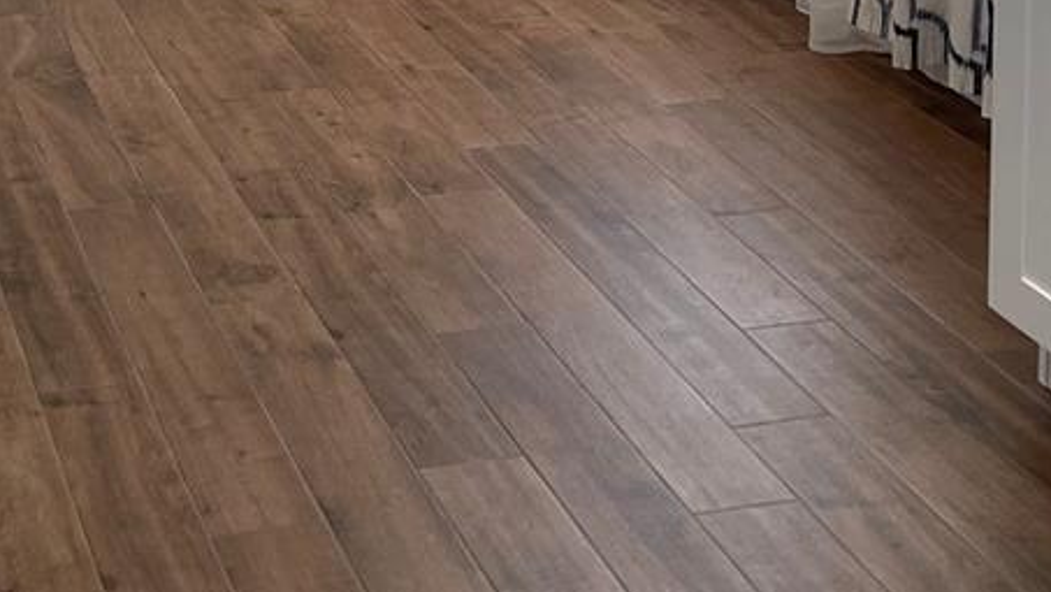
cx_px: 188
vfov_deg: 14.0
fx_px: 2090
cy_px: -525
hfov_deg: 27.6
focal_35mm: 75
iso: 64
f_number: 1.6
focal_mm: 5.1
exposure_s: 1/120
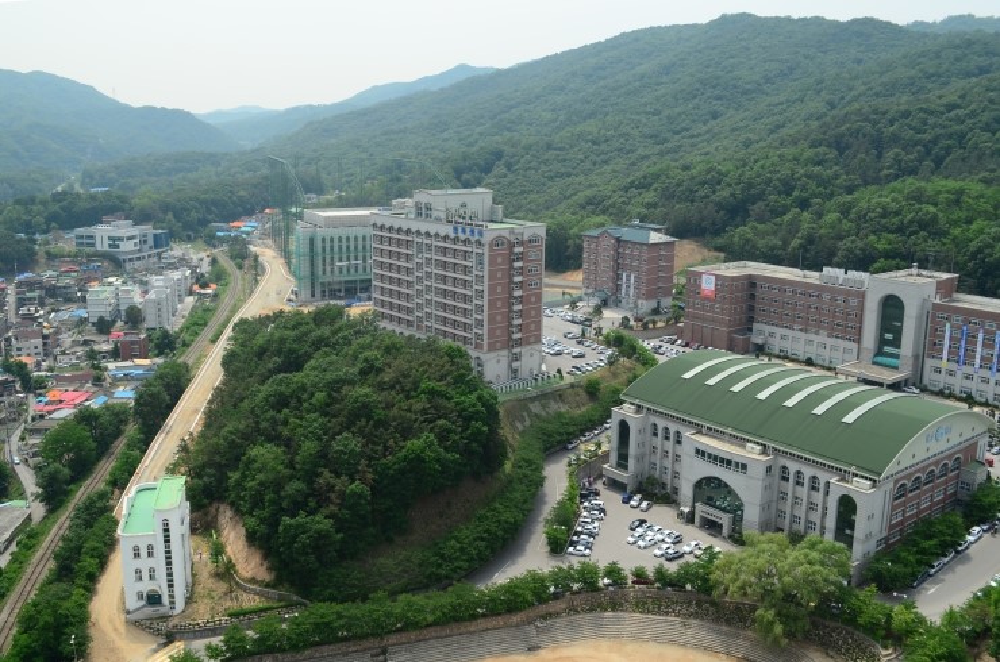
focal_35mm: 30
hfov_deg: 62.0
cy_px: 331
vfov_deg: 43.4
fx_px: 832
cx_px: 500
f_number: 8
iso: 200
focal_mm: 20
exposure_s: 1/500
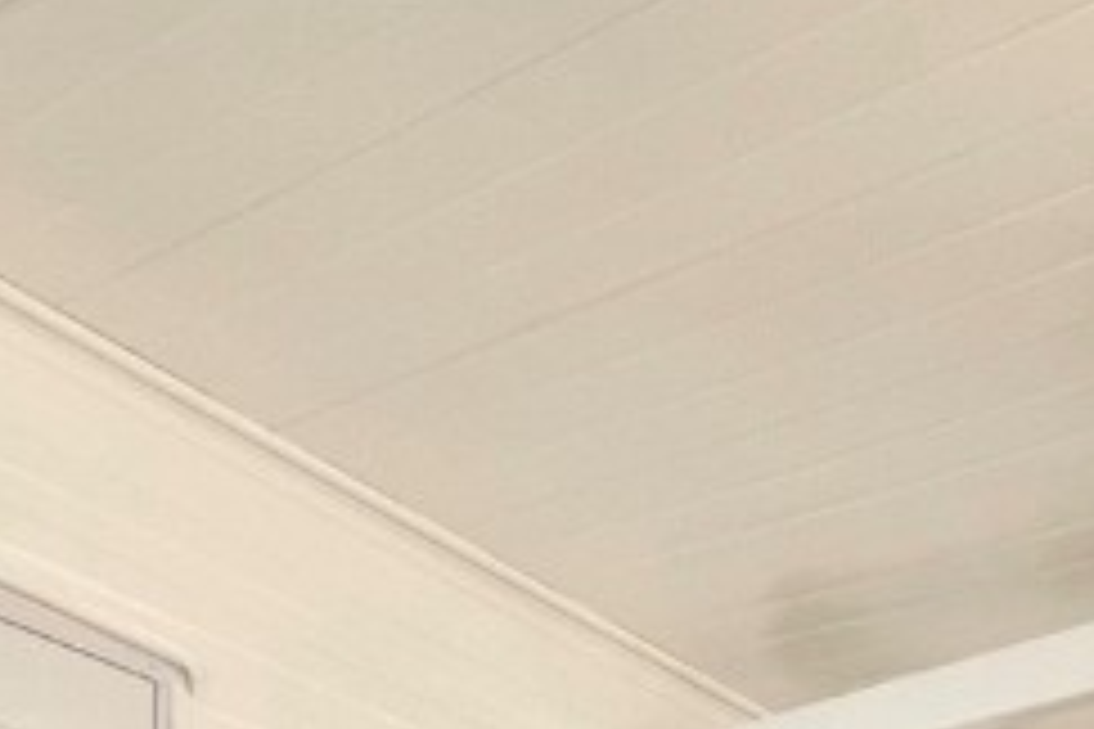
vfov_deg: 16.7
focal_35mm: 57
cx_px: 1071
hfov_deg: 32.5
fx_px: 1732
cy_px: 1526
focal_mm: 1.57
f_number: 1.8
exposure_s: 1/99
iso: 100
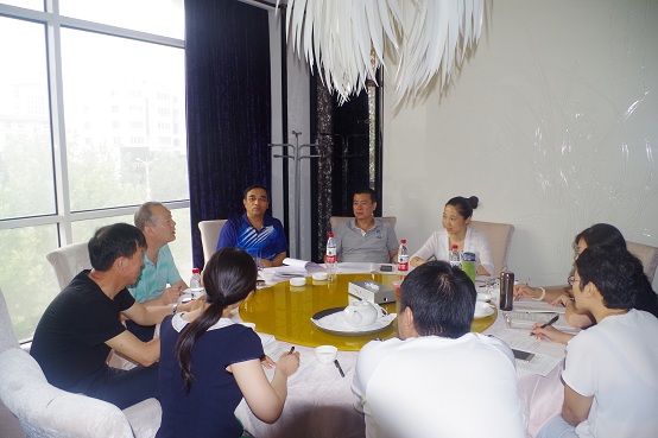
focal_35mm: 27
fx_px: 493
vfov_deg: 47.9
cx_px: 329
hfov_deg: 67.4
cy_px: 219
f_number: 7.1
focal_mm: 18
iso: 800
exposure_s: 1/180
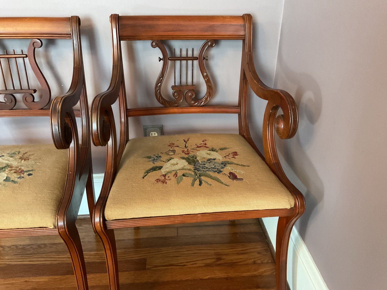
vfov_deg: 48.2
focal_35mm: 29
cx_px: 194
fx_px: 324
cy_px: 145
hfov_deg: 61.7
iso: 400
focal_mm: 3
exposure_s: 1/30
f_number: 1.8
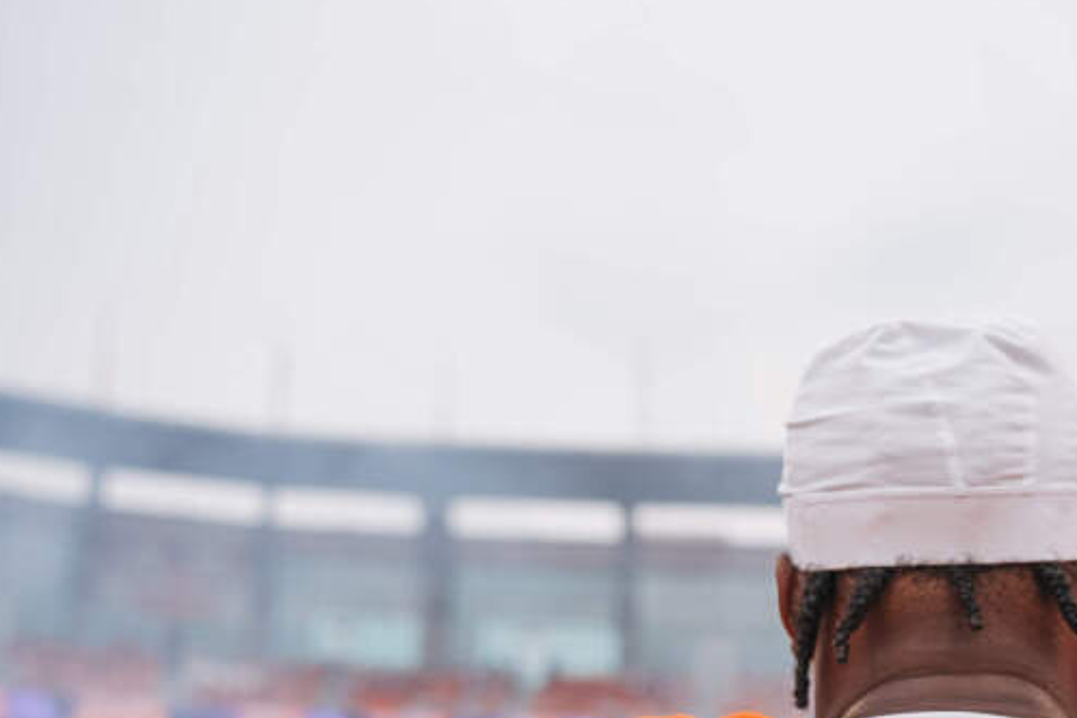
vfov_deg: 18.5
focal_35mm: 72
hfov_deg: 26.8
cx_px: 1023
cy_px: 710
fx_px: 2154
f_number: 2.8
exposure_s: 1/1250
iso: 125
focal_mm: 35
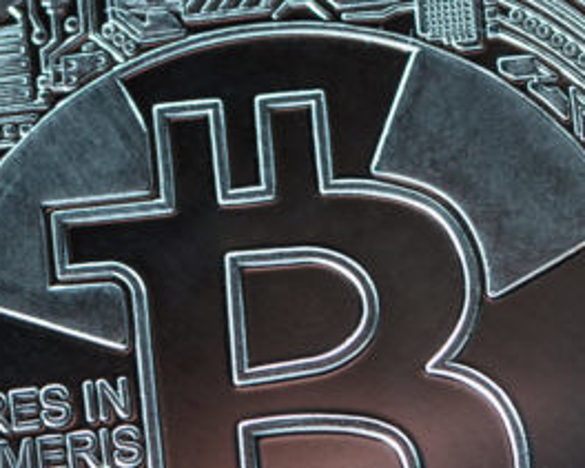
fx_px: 6629
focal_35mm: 383
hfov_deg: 5.0
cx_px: 660
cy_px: 389
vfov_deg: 4.0
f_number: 9
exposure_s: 1/160
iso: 400
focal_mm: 105
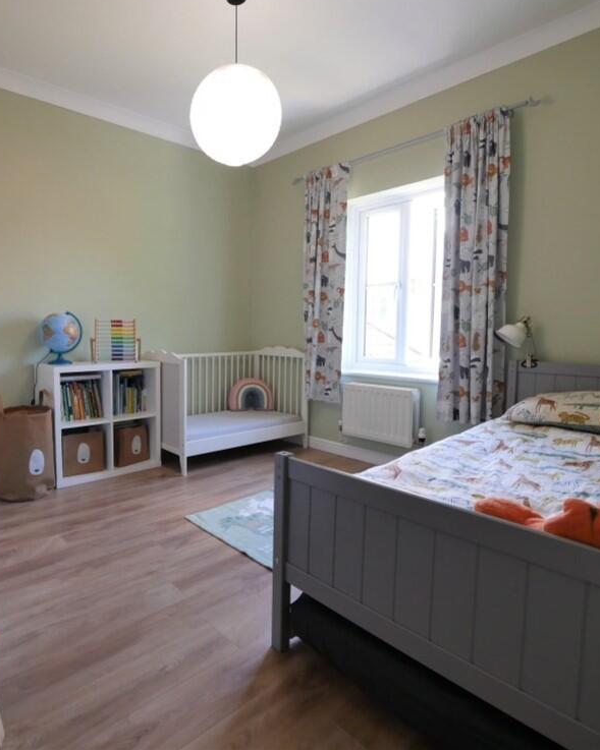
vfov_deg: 83.3
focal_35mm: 19
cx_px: 215
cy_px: 361
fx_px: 422
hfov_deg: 69.4
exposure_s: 1/60
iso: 640
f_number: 4
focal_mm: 7
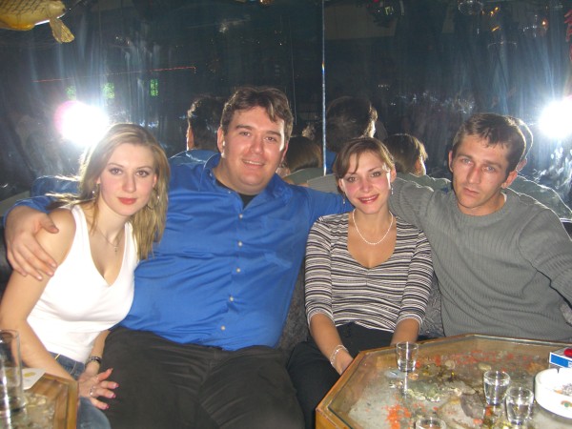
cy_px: 214
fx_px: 628
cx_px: 286
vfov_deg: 37.7
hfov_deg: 49.0
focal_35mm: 38
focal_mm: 7.9
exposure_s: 1/60
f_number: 2.8
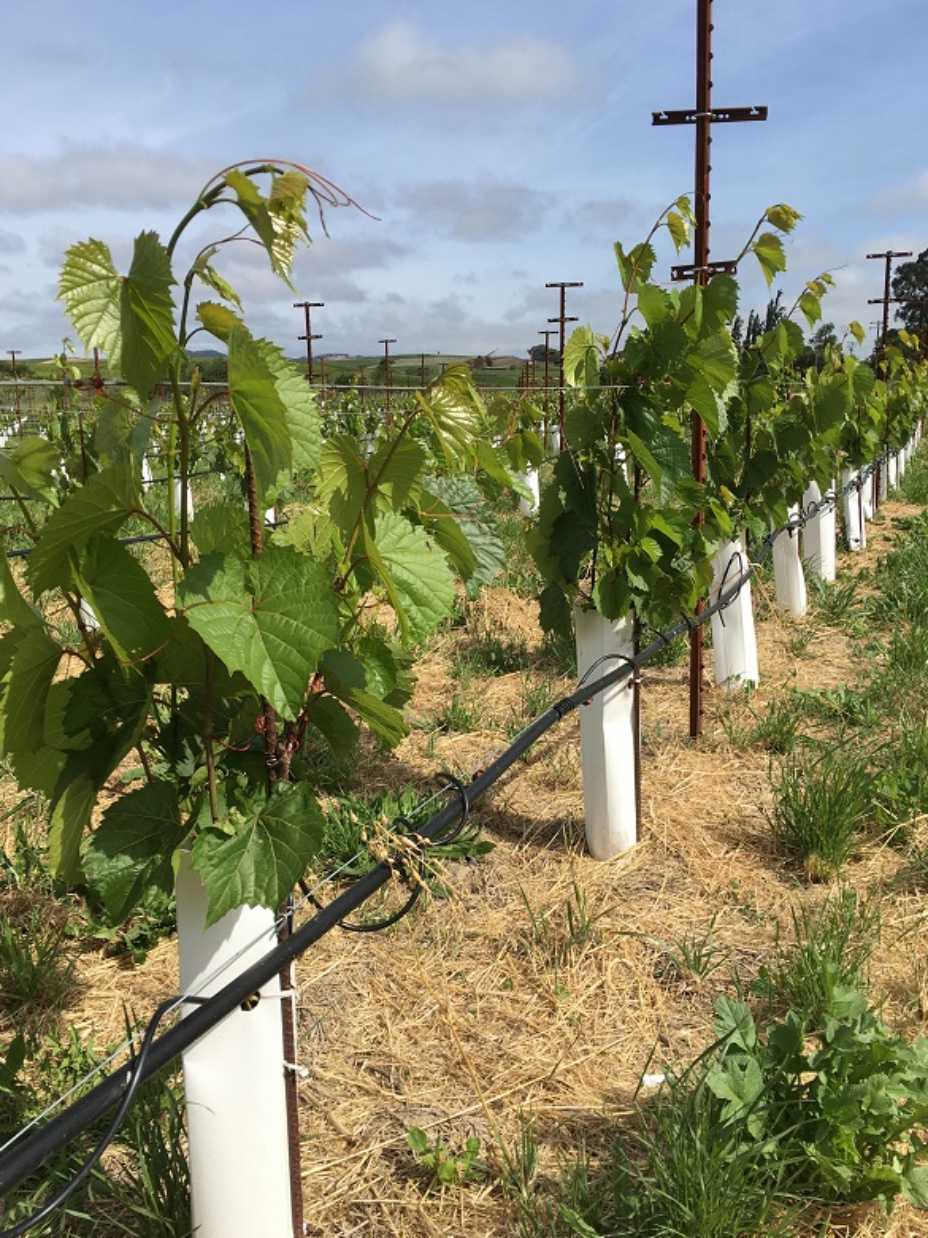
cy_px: 625
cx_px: 466
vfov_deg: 60.0
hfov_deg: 46.8
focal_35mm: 30
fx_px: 1072
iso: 25
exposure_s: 1/1672
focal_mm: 4.15
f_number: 2.2
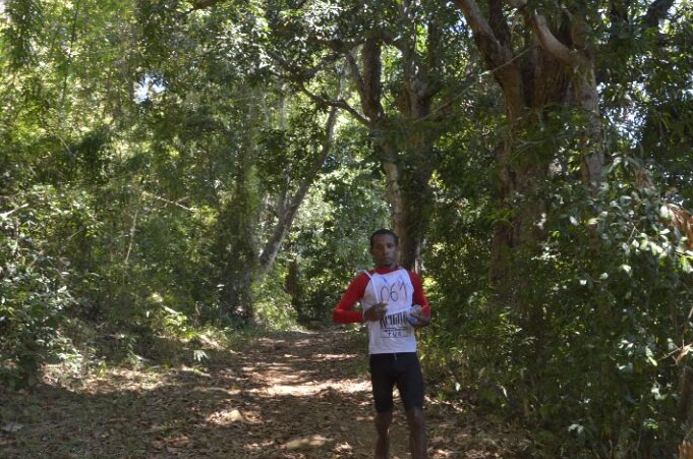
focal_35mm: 44
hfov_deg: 44.5
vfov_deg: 30.4
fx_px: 845
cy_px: 243
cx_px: 390
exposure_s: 1/160
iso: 800
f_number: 5.6
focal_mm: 26
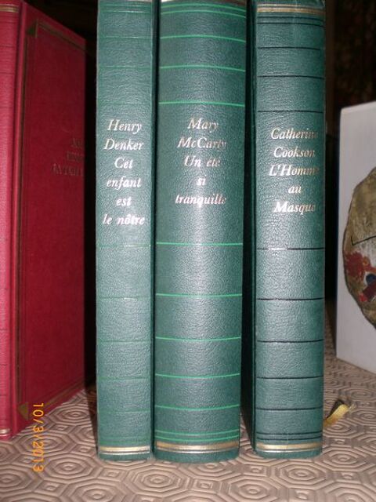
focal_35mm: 38
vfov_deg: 49.0
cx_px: 188
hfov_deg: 37.7
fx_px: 550
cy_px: 251
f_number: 3.1
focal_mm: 6.3
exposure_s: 1/60
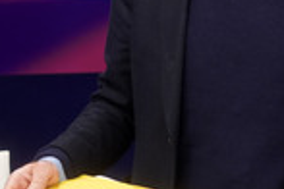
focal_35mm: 138
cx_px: 213
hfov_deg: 14.8
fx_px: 1089
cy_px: -44
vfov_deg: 9.8
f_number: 2.2
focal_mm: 30
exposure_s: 1/160
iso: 640
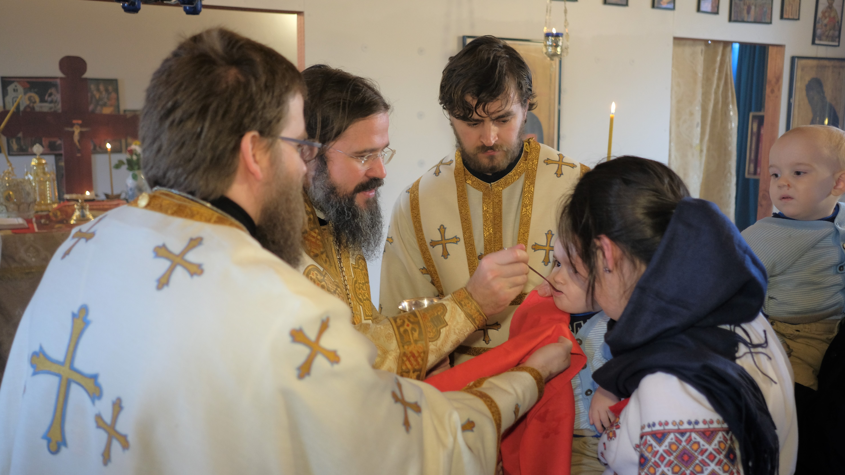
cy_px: 249
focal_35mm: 37
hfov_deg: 54.0
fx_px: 829
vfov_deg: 32.0
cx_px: 423
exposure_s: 1/60
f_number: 2
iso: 800
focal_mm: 23
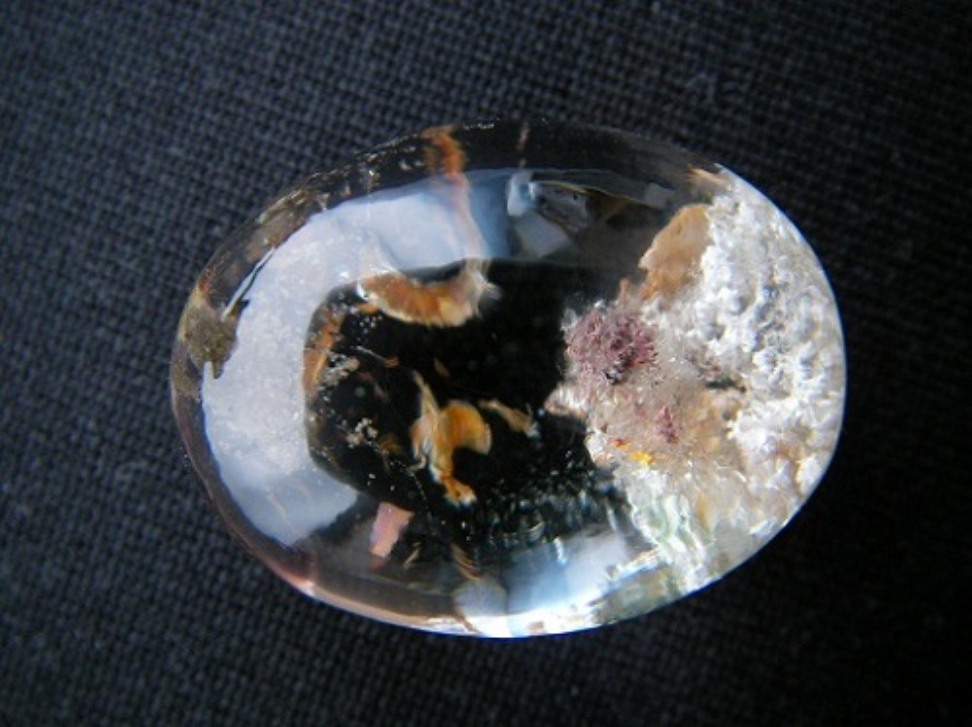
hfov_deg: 49.0
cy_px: 364
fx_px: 1066
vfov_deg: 37.7
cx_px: 486
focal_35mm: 38
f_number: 3.3
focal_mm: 6.3
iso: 100
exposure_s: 1/4.8
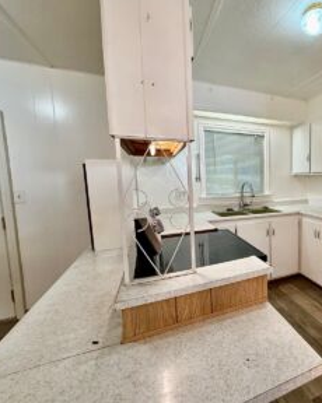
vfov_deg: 83.3
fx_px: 227
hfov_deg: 63.5
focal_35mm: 19
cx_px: 266
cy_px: 199
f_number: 2.2
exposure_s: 1/60
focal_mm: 2.22
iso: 160
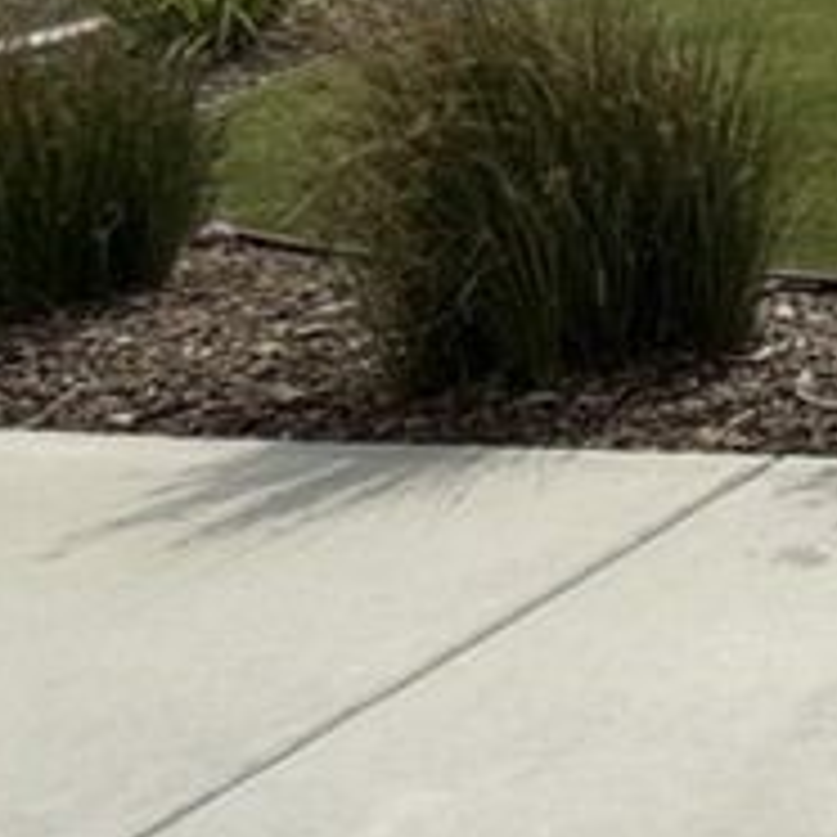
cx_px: 1845
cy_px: -198
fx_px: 1860
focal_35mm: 68
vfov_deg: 23.0
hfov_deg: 16.3
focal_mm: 2.22
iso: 50
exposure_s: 1/3460
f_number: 2.2
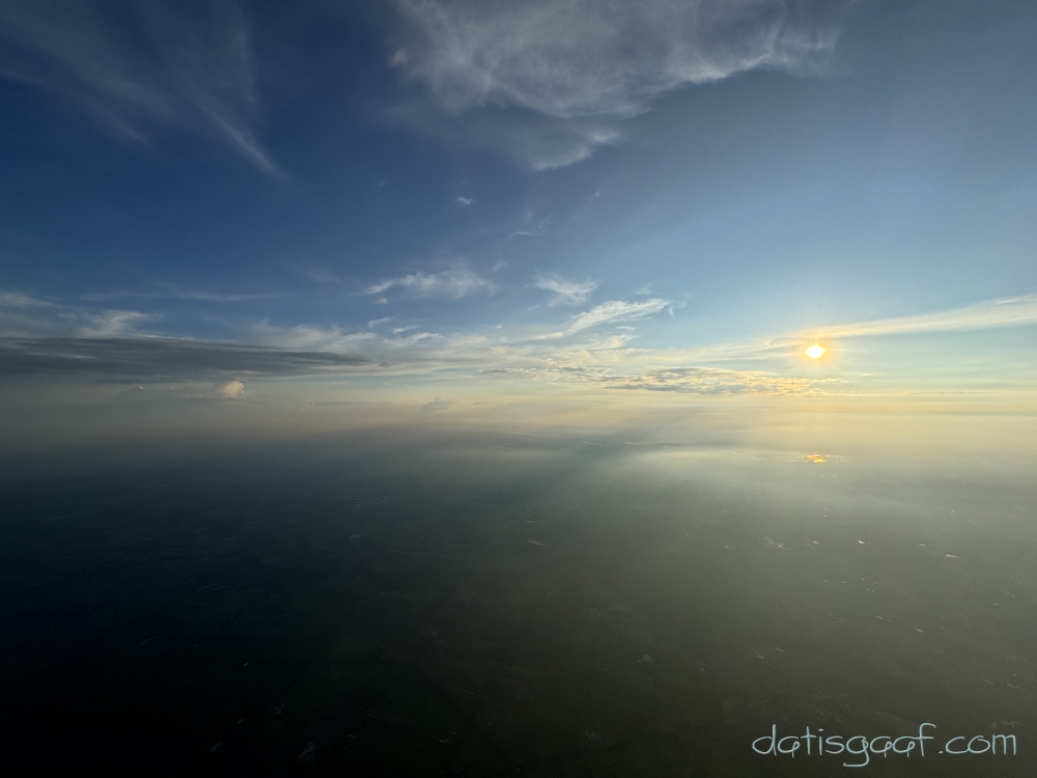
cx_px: 518
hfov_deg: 102.1
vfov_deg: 85.7
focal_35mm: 14
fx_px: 419
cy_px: 389
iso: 50
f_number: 2.2
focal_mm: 2.22
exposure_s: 1/4630
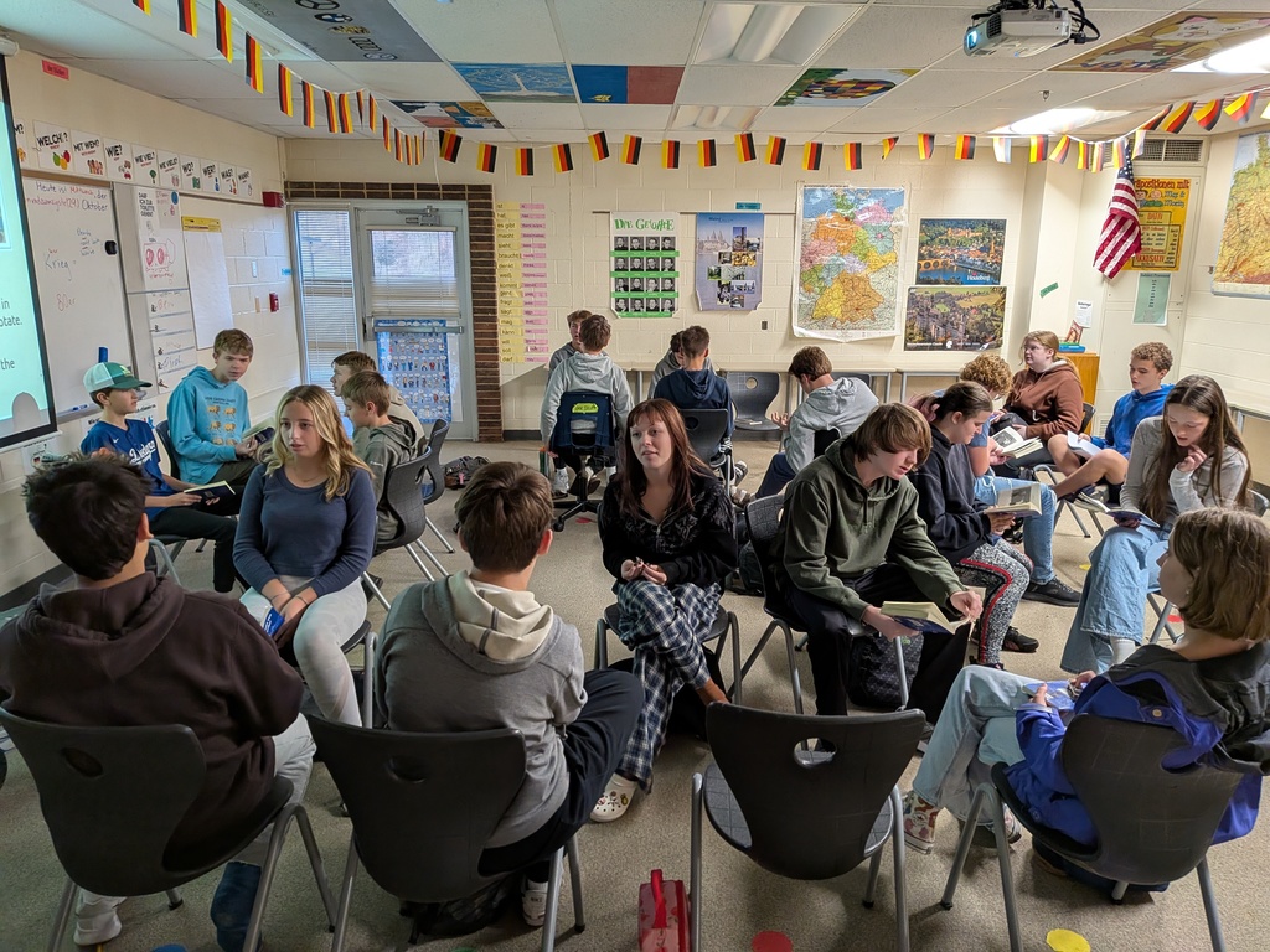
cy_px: 476
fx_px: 881
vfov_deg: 56.8
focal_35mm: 24
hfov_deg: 71.6
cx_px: 635
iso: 237
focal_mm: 4.53
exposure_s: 1/50
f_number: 1.7
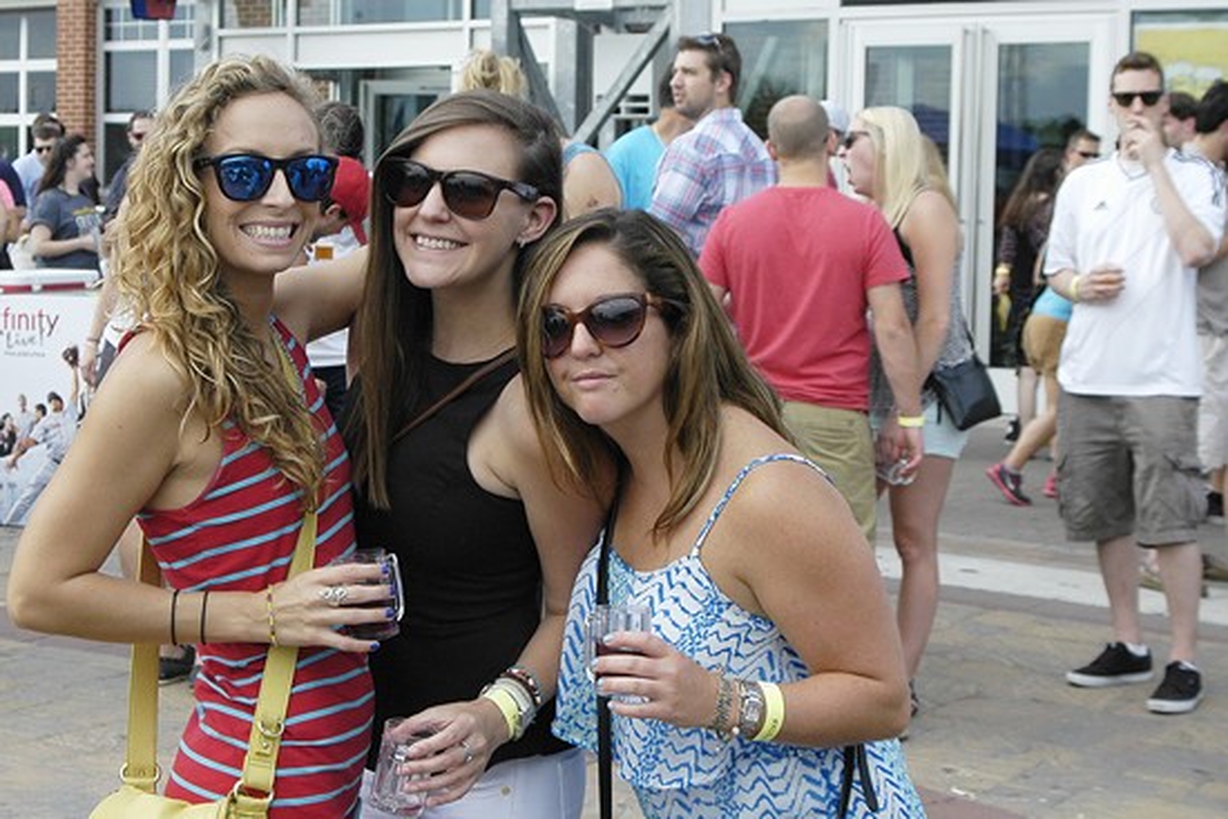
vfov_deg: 22.6
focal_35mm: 60
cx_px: 614
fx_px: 2047
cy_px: 410
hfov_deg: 33.4
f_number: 7.1
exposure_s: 1/200
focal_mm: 40
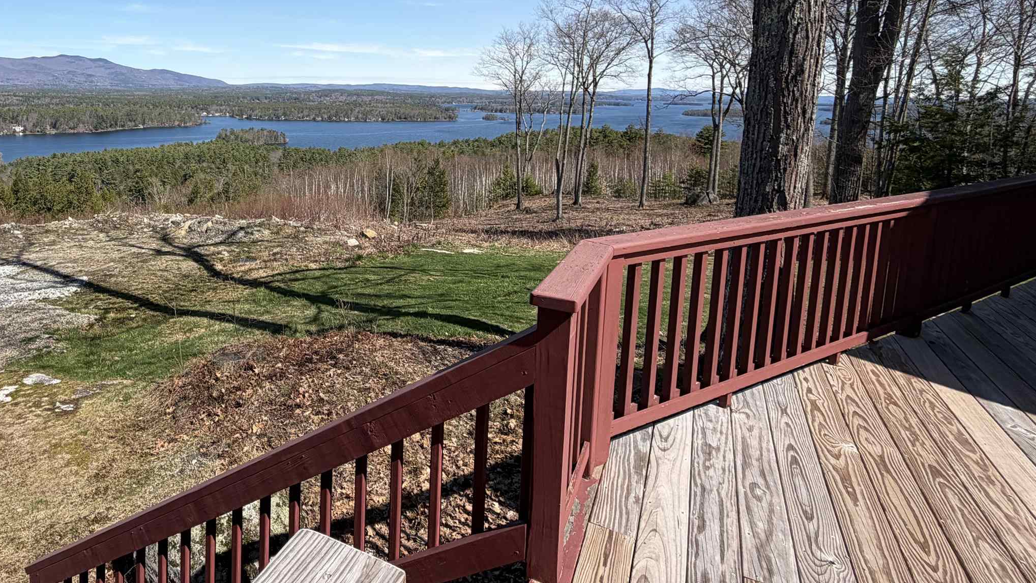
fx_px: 632
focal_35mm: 23
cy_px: 145
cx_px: 330
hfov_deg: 75.7
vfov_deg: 47.6
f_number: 2.2
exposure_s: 1/876
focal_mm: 2.22
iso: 20
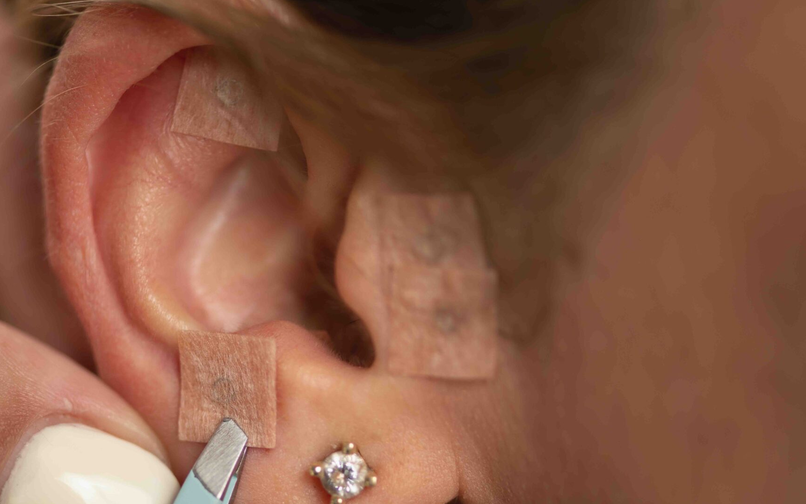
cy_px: 346
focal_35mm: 159
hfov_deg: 13.2
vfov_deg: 8.2
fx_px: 3493
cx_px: 305
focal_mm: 105
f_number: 3.2
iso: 64
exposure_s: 1/160
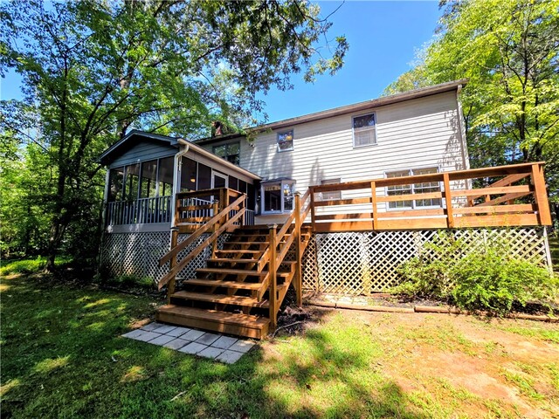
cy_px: 210
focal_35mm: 13
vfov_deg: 89.9
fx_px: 210
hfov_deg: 106.2
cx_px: 280
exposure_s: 1/657
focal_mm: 2.2
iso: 50
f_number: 2.2
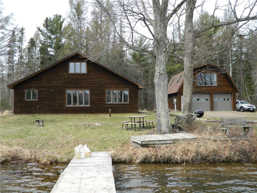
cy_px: 96
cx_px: 128
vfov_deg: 40.7
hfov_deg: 52.6
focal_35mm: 35
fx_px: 260
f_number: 3.3
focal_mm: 6.2
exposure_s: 1/500
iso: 110
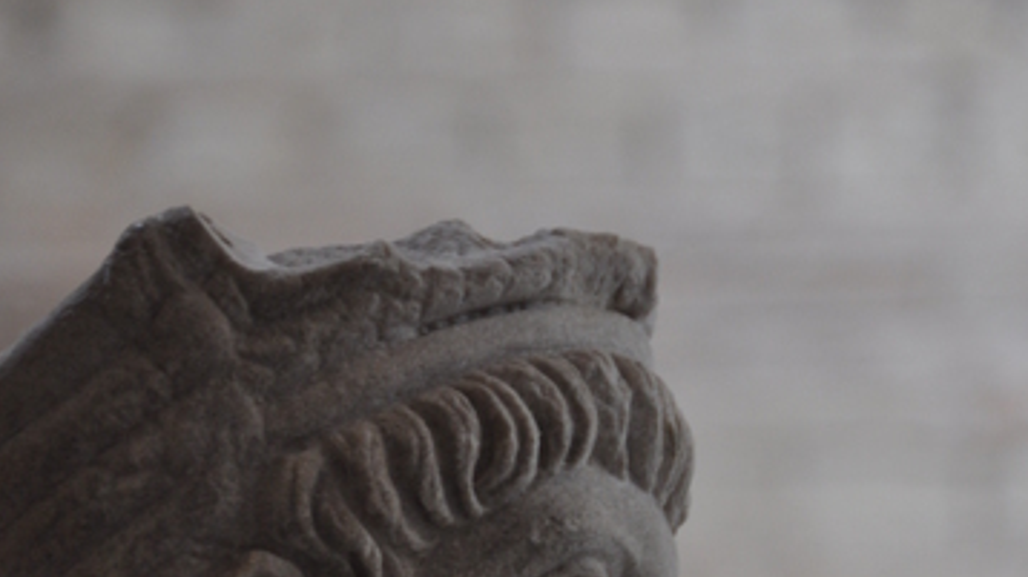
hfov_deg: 3.7
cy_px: 738
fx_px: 15803
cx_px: 492
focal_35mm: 580
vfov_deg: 2.1
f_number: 5.6
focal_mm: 200
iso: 500
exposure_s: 1/20
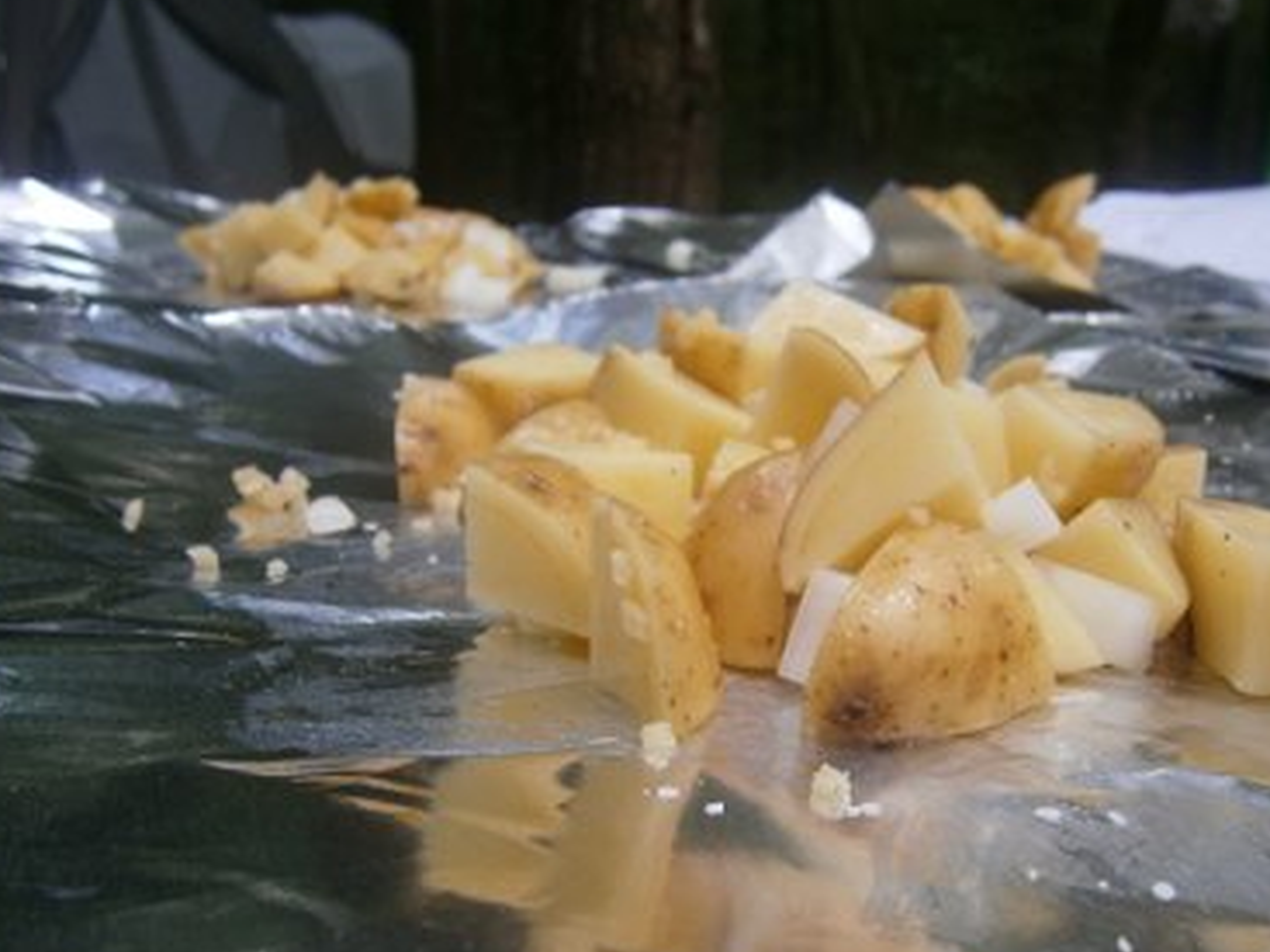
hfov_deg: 53.5
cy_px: 568
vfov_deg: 41.6
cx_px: 782
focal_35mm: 34
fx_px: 1247
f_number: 2.8
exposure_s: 1/60
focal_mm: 4.7
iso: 80
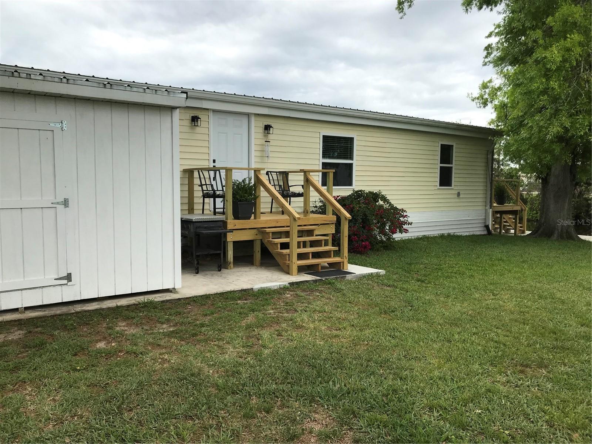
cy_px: 222
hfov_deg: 63.4
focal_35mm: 28
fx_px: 479
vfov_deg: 49.7
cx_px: 296
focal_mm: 3.99
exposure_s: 1/1808
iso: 20
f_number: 1.8
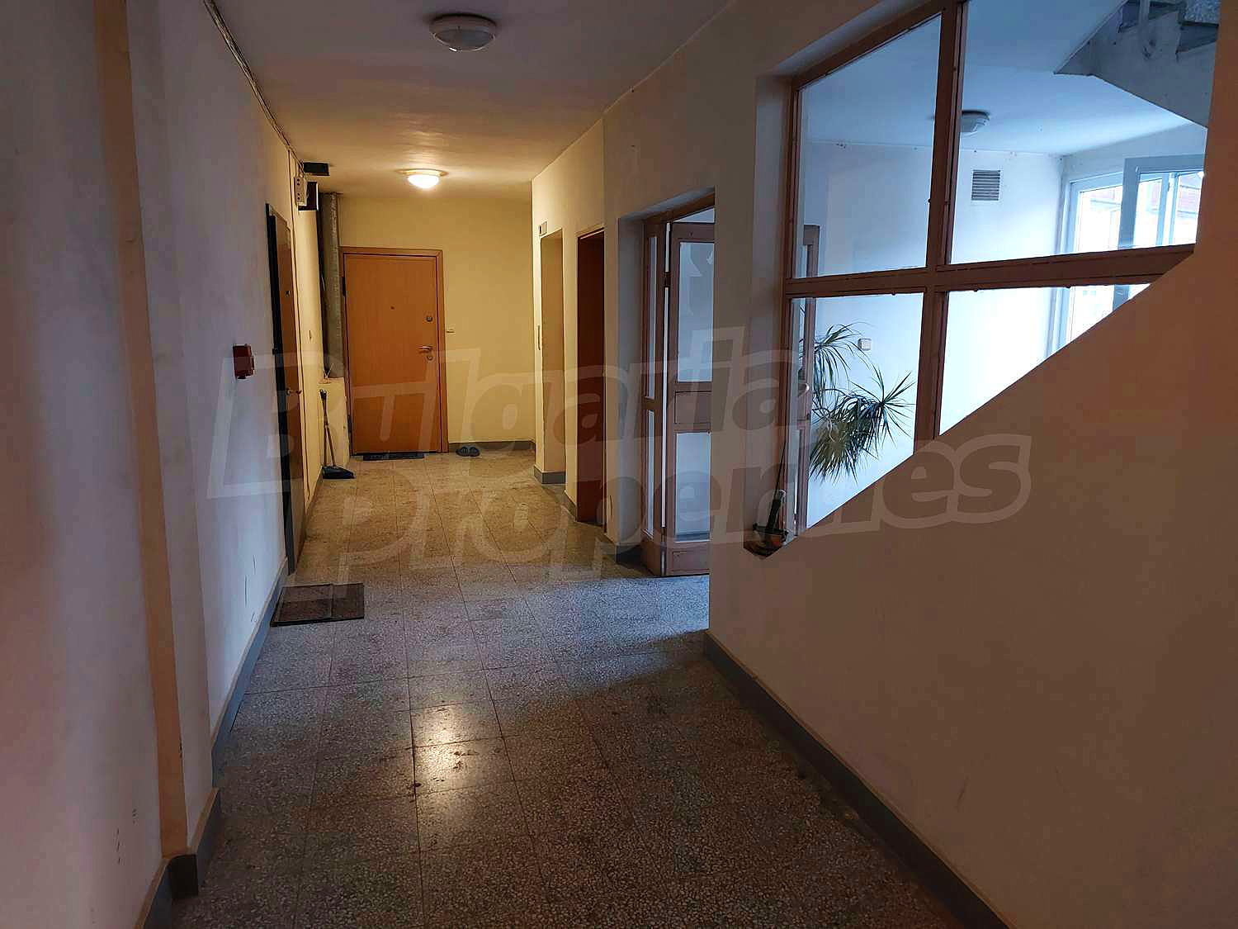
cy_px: 464
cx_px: 619
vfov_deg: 54.9
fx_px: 894
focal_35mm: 25
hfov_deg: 69.4
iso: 400
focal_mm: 5.23
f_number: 1.8
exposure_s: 1/33
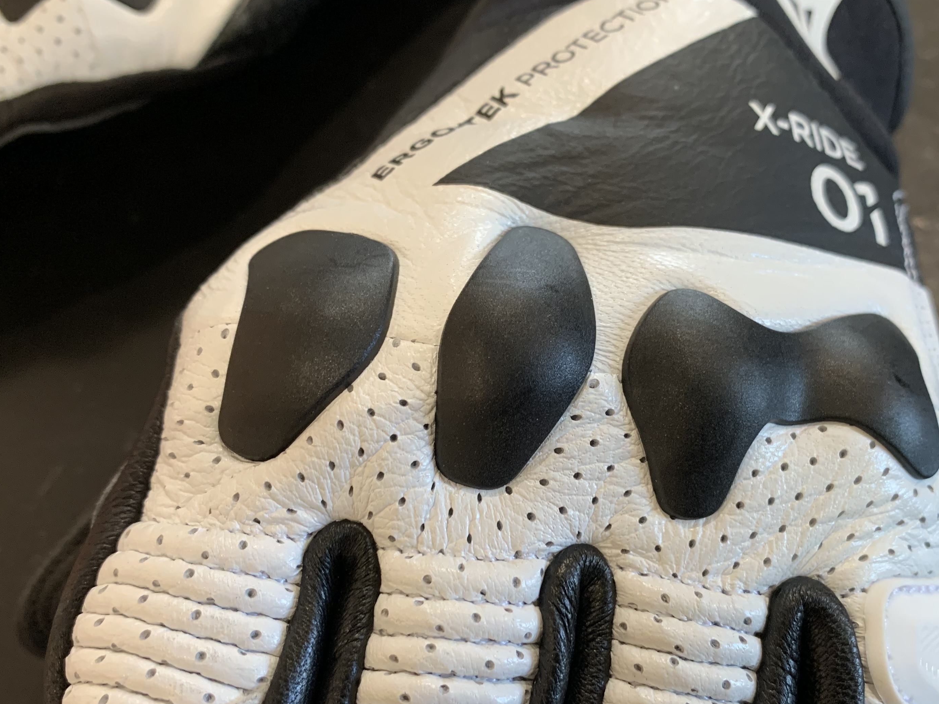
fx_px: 1031
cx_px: 541
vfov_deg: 37.6
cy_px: 421
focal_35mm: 38
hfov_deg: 48.8
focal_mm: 4.25
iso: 160
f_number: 1.8
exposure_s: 1/60
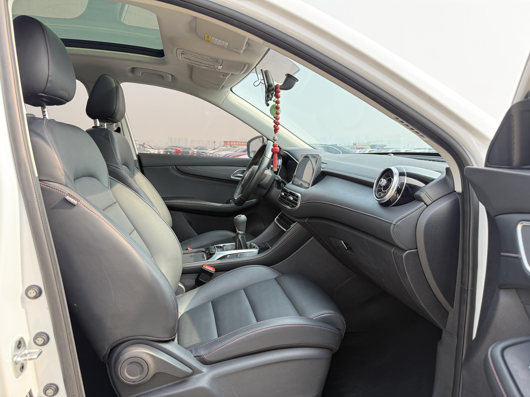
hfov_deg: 71.6
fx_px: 367
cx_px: 265
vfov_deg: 56.8
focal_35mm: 24
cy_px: 198
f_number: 1.78
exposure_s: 1/246
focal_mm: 6.76
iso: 100
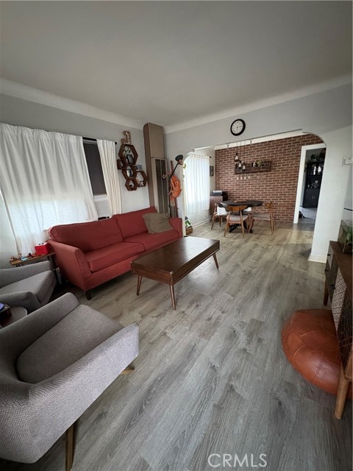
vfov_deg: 102.1
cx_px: 176
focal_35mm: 14
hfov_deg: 85.7
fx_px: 190
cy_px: 236
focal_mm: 2.22
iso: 1000
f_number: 2.2
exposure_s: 1/30
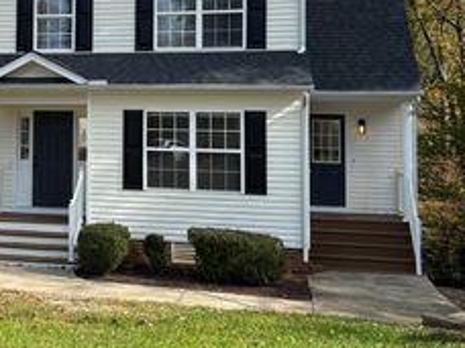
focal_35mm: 57
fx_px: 766
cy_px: 68
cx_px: 82
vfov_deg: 25.2
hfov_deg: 32.7
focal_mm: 5.96
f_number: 1.6
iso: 50
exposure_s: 1/1178
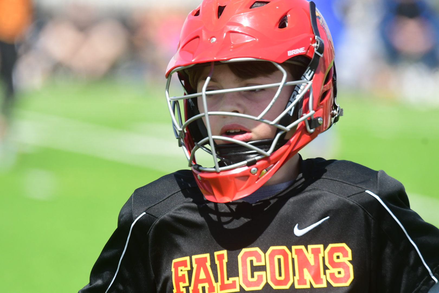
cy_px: 146
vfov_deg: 2.4
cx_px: 220
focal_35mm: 570
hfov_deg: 3.6
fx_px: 6950
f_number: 6.3
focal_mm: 380
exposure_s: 1/2500
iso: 1000
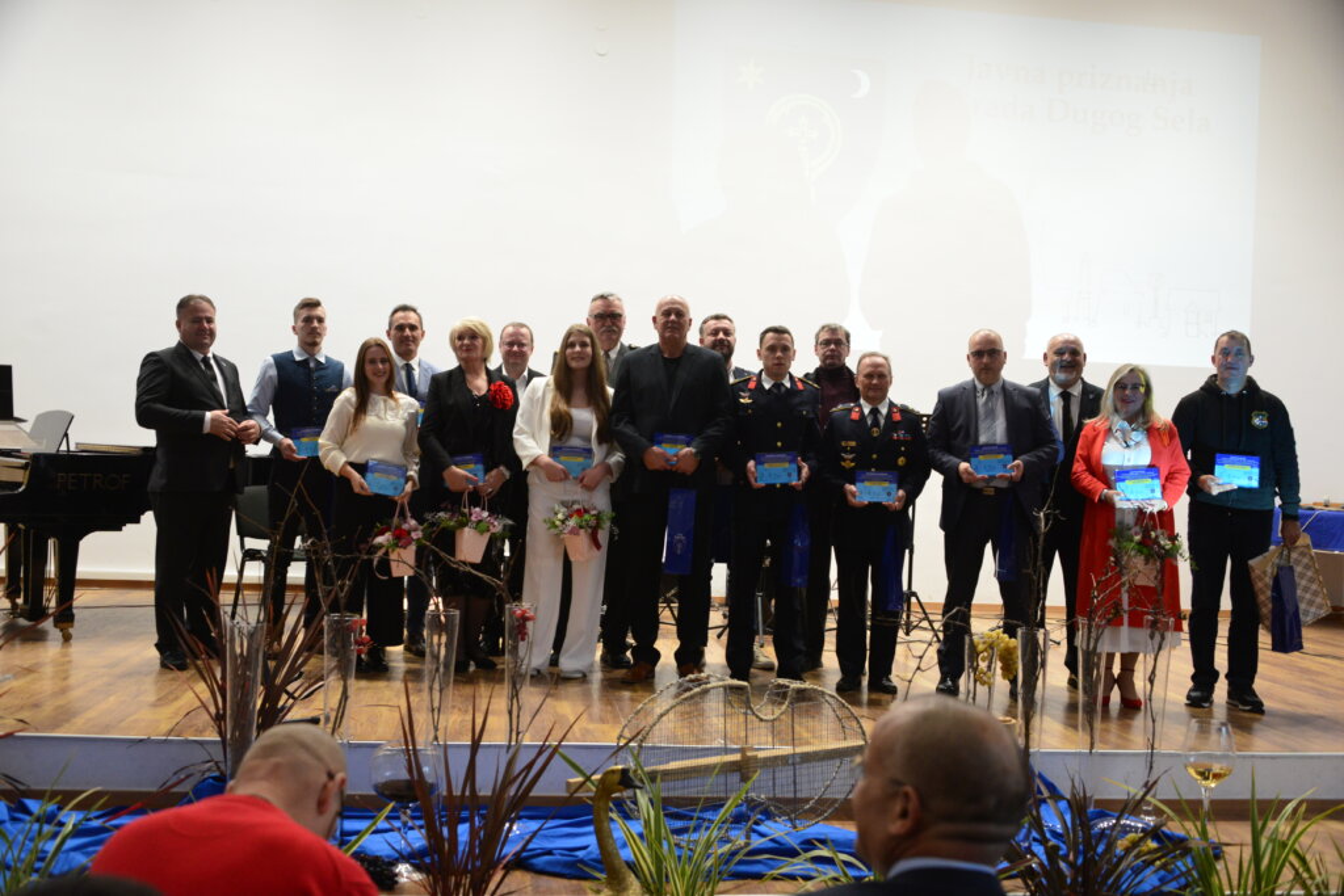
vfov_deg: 37.9
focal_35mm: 35
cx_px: 672
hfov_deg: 54.4
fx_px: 1307
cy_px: 448
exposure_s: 1/125
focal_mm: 35
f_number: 3.8
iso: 2800
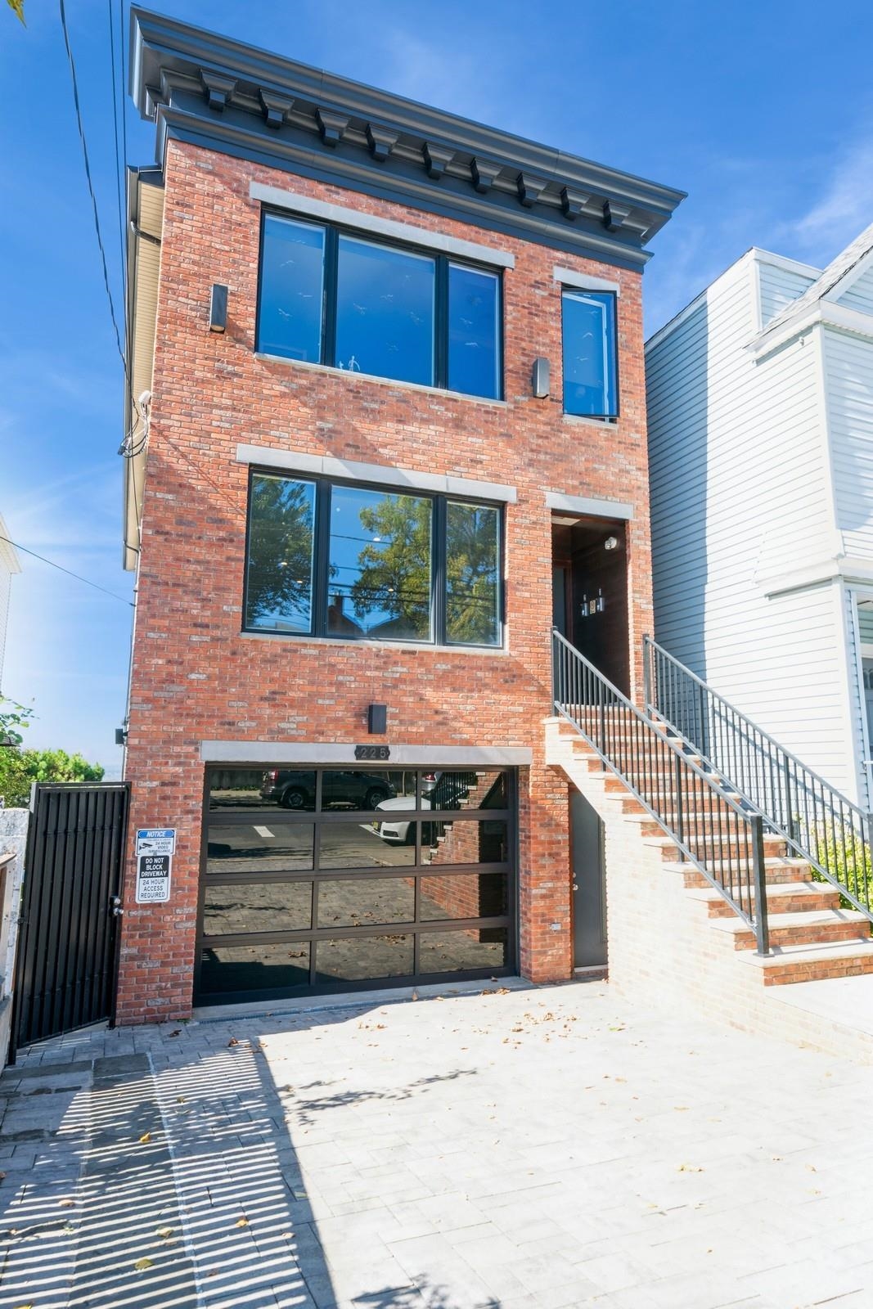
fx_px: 727
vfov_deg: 84.0
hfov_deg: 61.9
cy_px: 654
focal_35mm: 20
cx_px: 436
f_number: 11
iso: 200
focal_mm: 20
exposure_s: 1/30
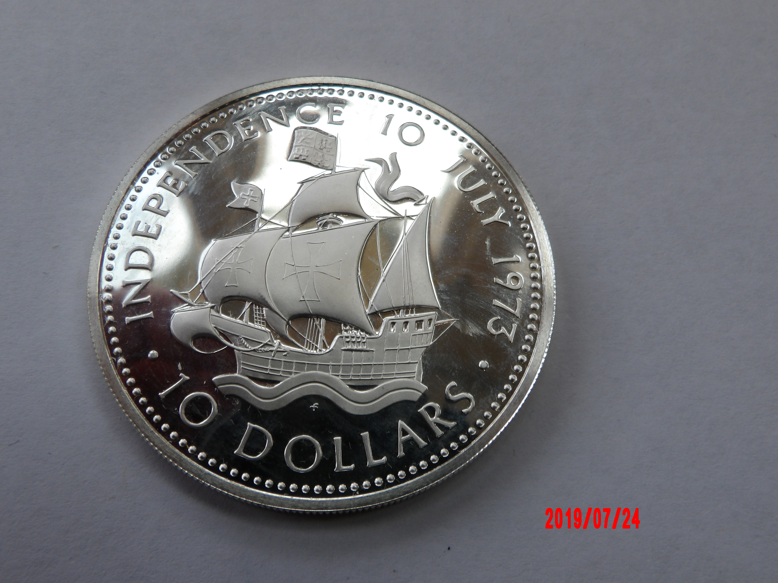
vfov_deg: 41.8
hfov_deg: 54.0
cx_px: 389
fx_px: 764
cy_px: 292
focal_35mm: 34
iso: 100
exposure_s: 1/111
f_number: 4.5
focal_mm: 6.2
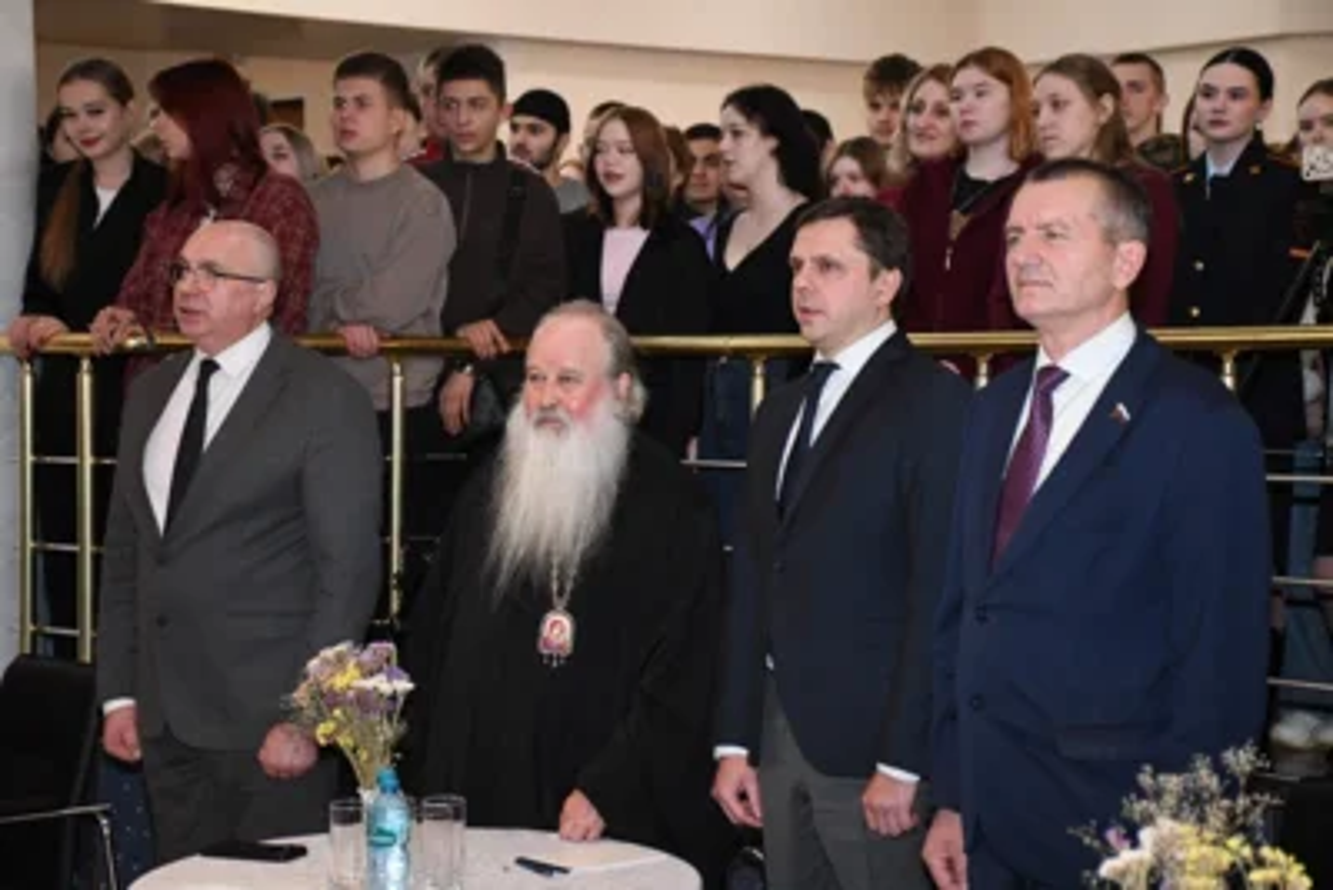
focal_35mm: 84
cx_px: 666
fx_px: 3111
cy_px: 445
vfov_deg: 16.3
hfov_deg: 24.2
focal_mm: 56
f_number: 5
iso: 3200
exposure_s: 1/80
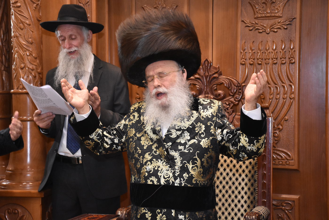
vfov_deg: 18.2
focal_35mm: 75
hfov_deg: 27.0
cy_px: 110
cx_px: 164
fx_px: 686
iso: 3200
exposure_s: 1/100
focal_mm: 50
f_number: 5.6
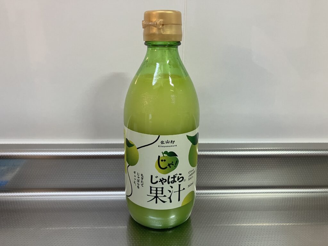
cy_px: 123
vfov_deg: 49.7
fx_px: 265
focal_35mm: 28
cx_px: 164
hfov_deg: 63.4
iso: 125
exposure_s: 1/60
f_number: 1.8
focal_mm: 3.99
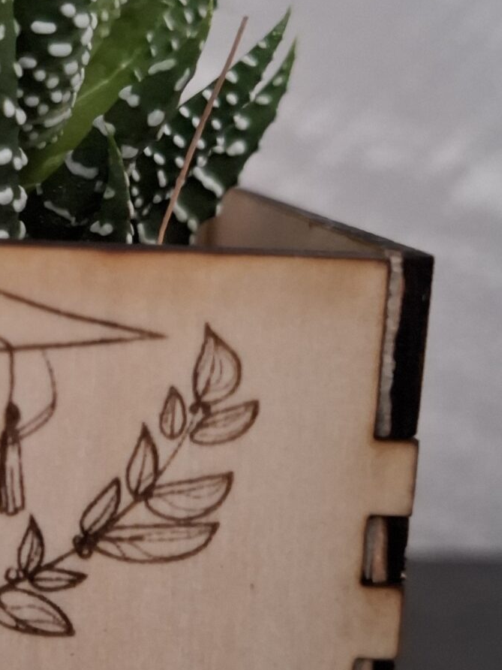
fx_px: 1276
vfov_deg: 29.4
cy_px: 327
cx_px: -2
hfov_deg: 21.5
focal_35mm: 66
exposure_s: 1/17
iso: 1250
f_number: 1.8
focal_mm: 5.54
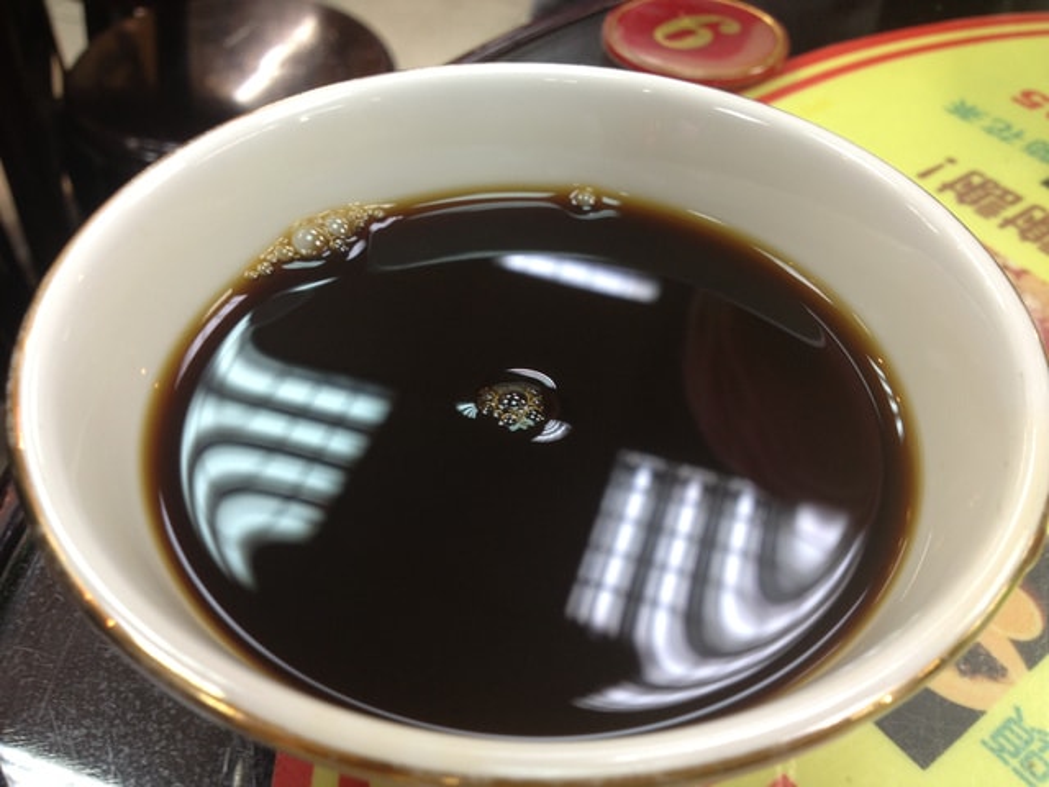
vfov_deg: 40.7
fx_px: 1061
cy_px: 394
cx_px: 524
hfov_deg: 52.6
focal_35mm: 35
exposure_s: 1/20
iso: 50
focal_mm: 4.28
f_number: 2.4
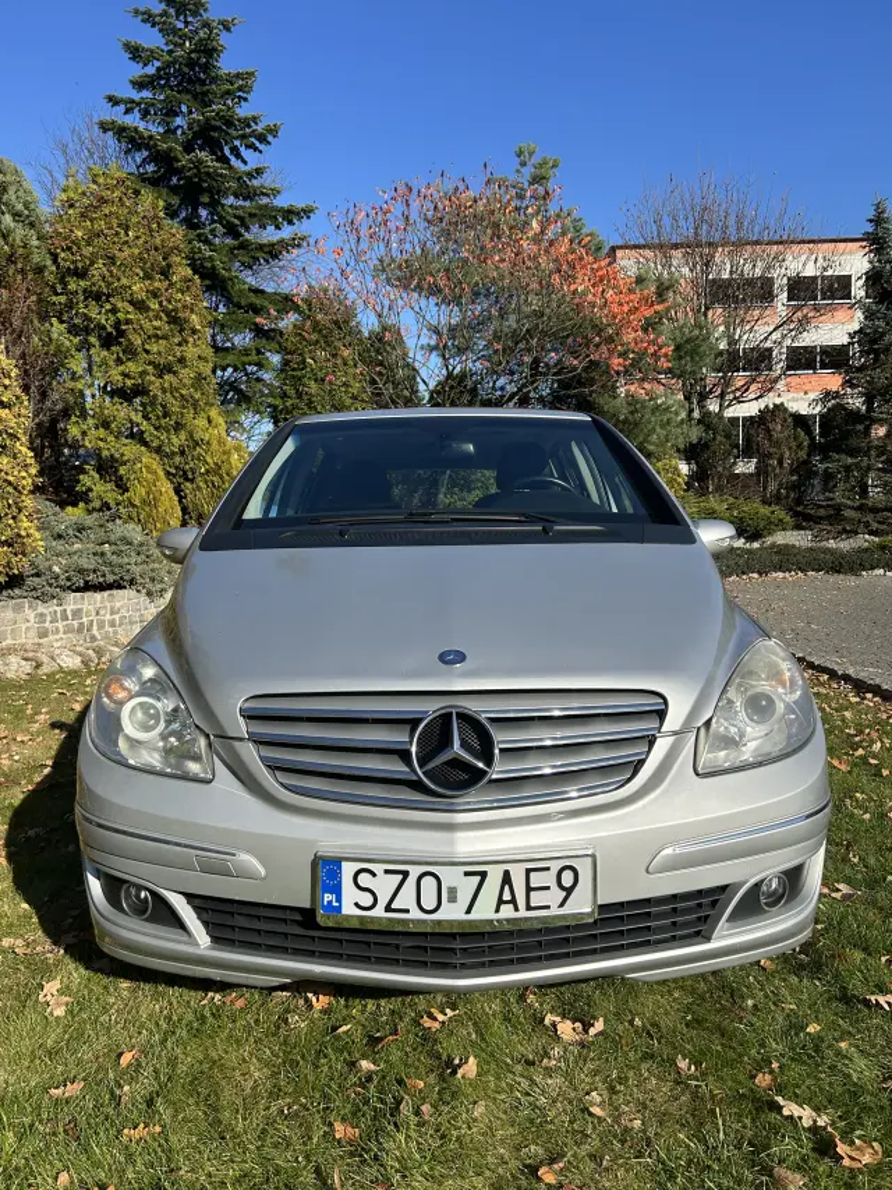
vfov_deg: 67.3
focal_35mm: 26
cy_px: 595
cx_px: 446
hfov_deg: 53.1
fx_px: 893
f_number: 1.5
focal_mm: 5.7
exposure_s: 1/3571
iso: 50
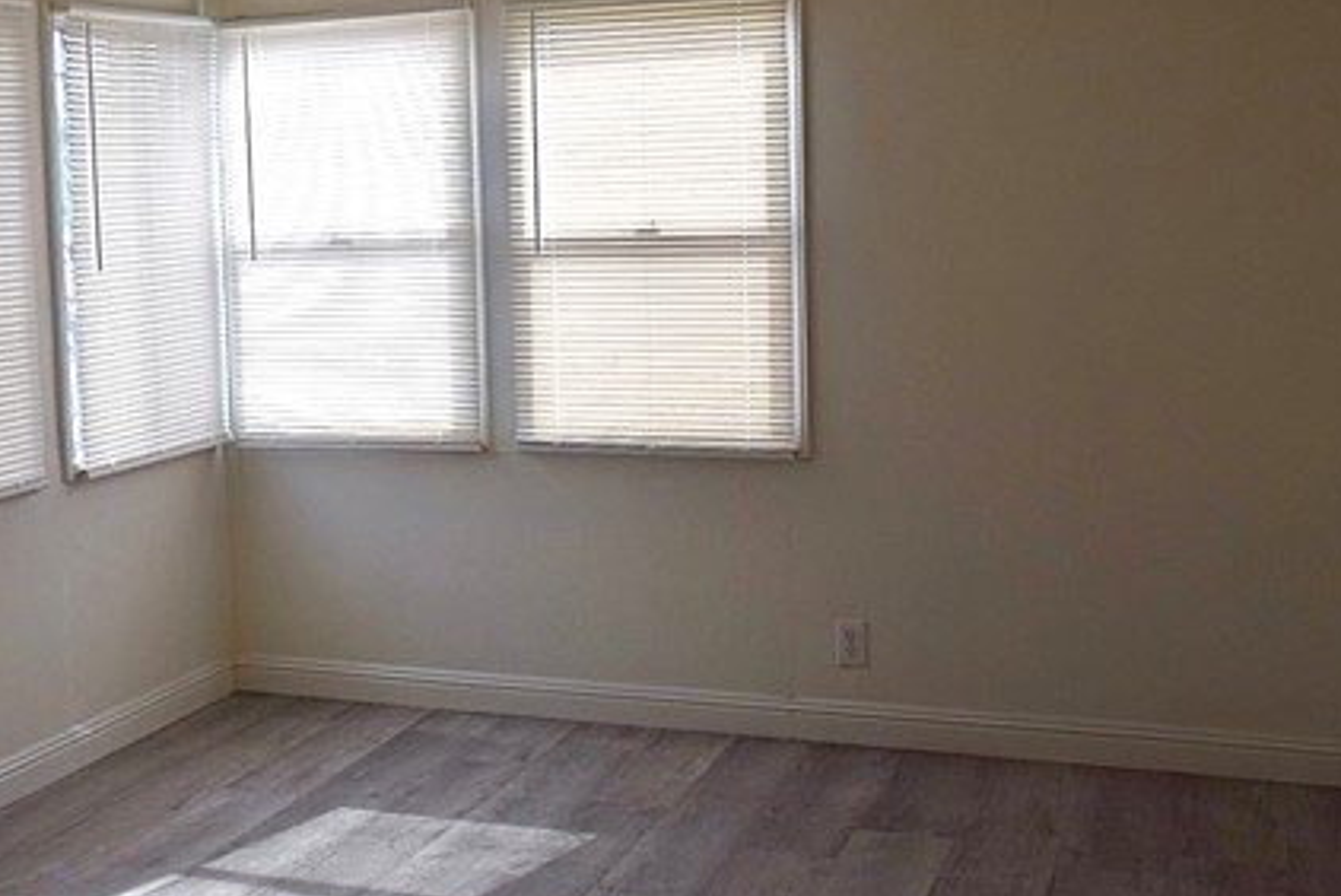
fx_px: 1864
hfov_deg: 38.6
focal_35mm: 50
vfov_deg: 27.0
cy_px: 338
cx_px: 343
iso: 200
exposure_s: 1/320
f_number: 3.8
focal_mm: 22
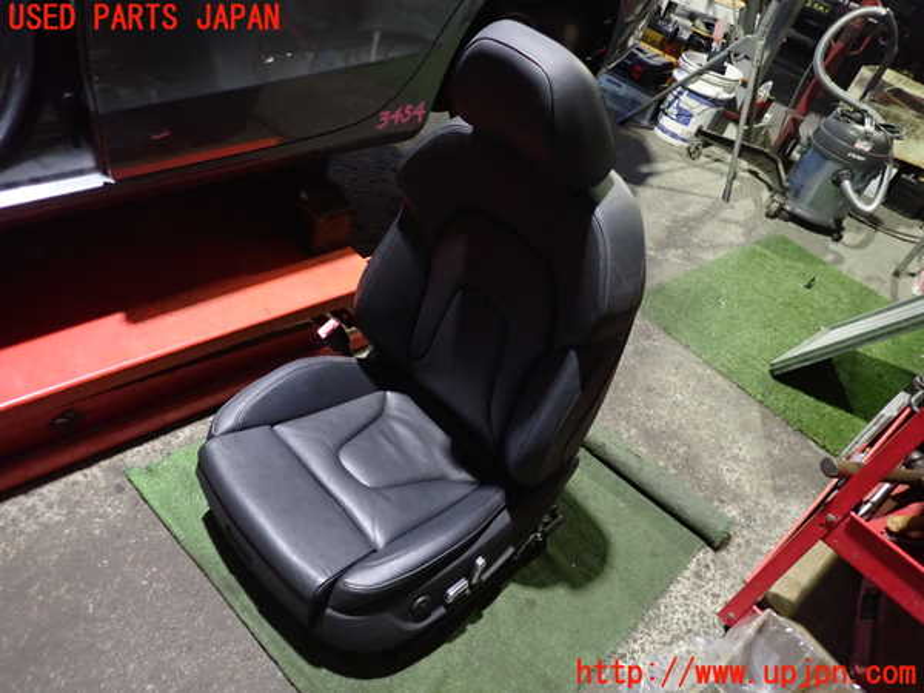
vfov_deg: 54.9
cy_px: 346
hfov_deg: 69.4
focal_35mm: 25
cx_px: 462
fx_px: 667
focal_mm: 4.5
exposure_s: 1/25
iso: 800
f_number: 2
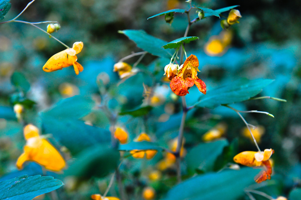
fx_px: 585
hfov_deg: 28.9
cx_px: 150
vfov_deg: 19.4
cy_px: 100
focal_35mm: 70
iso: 3200
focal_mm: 70
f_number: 8
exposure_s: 1/320
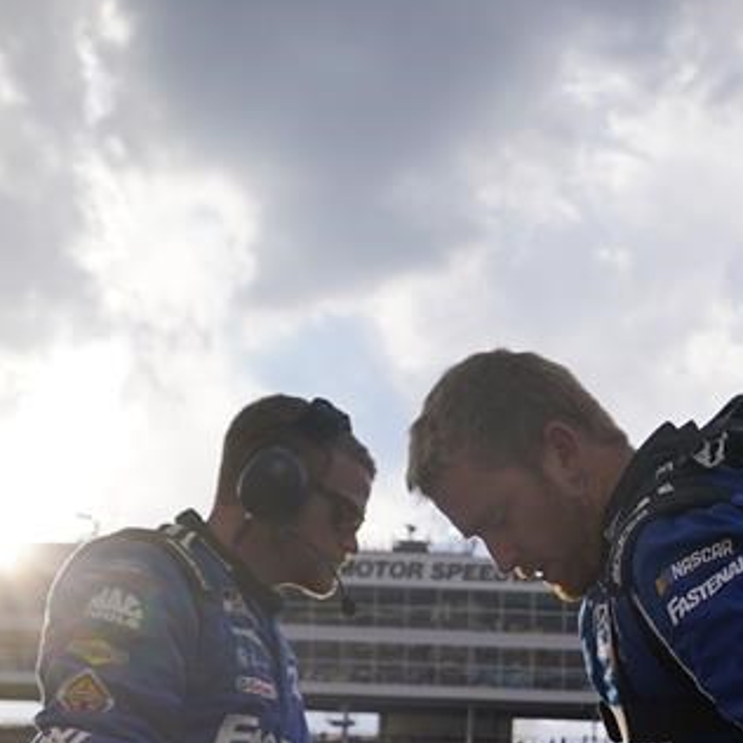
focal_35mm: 55
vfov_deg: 27.2
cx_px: 769
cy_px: 906
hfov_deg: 28.8
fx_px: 1336
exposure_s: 1/4000
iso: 320
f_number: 3.2
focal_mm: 16
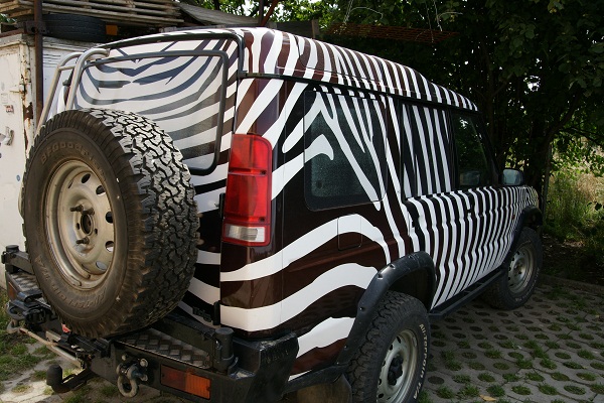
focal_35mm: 30
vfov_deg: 43.6
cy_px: 202
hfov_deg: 61.9
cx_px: 302
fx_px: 503
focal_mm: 20
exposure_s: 1/200
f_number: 9
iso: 200
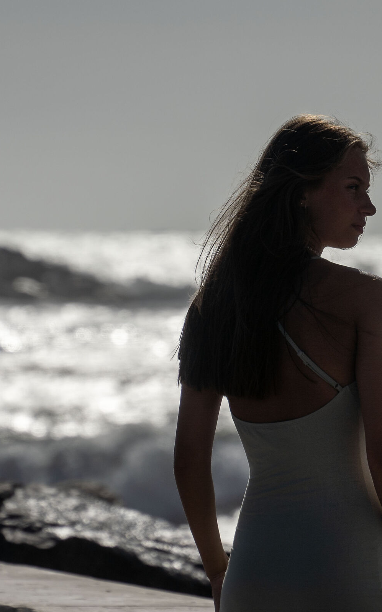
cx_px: 314
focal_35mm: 460
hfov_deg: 2.9
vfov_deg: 4.6
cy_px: 306
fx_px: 7662
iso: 100
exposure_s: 1/3200
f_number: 6.3
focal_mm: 200
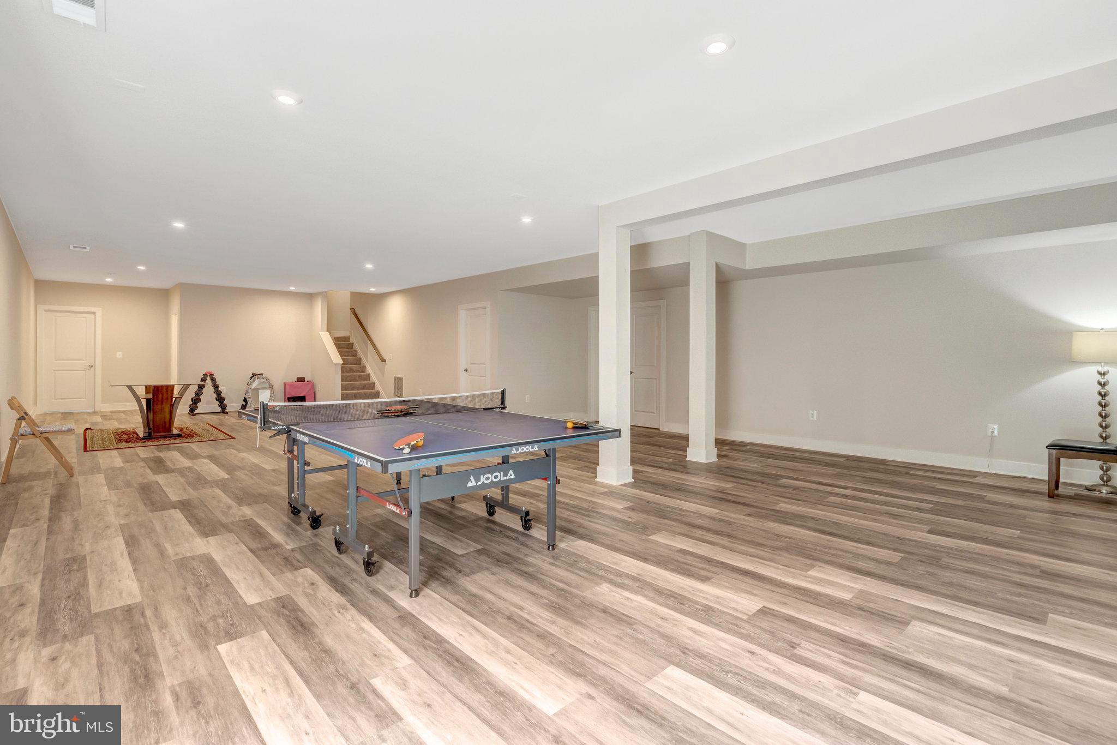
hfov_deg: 96.7
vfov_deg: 73.8
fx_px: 496
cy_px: 372
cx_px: 558
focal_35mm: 16
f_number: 8
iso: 1250
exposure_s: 1/30
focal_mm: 16
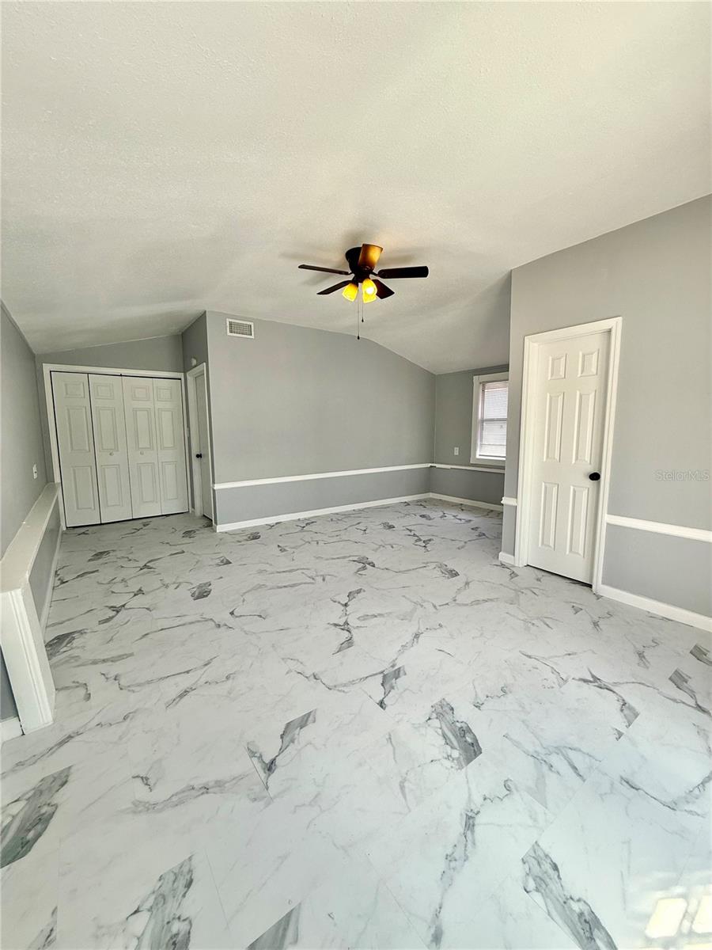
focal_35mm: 14
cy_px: 475
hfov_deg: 85.7
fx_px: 384
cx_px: 356
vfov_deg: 102.1
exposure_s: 1/194
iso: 64
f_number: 2.2
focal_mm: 2.22
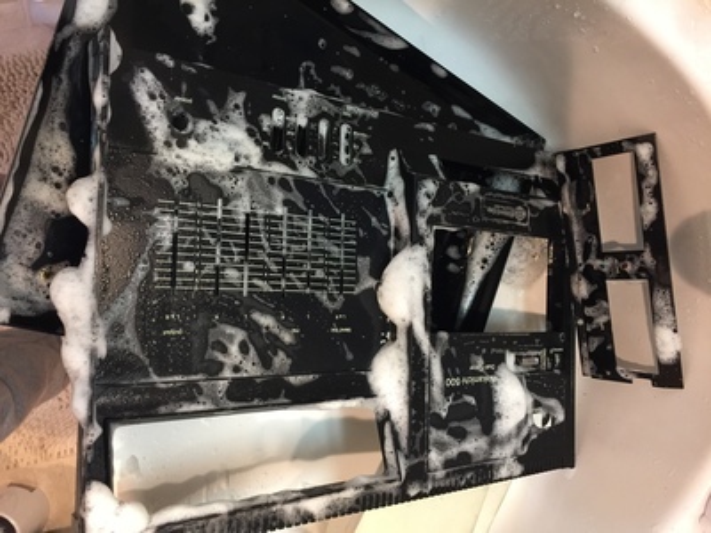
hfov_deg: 61.7
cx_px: 356
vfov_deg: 48.2
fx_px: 596
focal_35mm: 29
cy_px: 266
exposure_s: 1/15
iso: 125
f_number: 2.2
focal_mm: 4.15
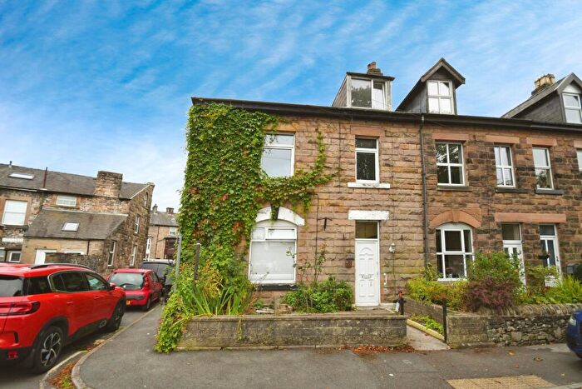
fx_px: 243
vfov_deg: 77.4
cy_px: 194
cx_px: 291
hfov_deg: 100.4
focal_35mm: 15
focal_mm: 10
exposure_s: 1/320
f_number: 8
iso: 400
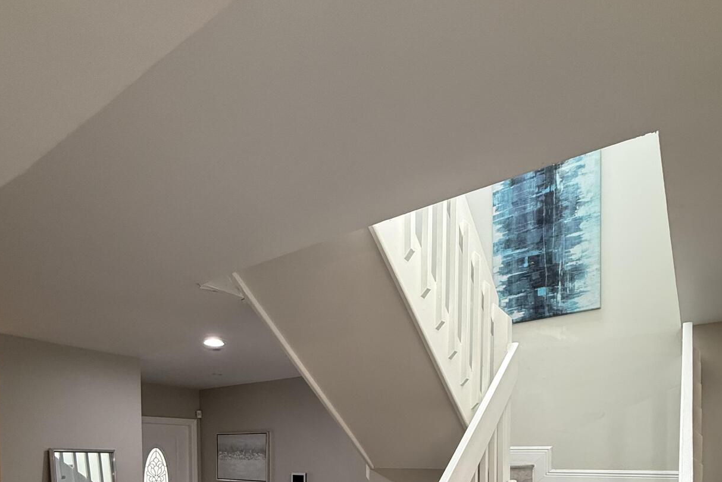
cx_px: 345
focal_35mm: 24
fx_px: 481
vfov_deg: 45.4
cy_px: 475
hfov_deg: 73.7
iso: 200
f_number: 2.2
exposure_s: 1/120
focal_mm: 2.22
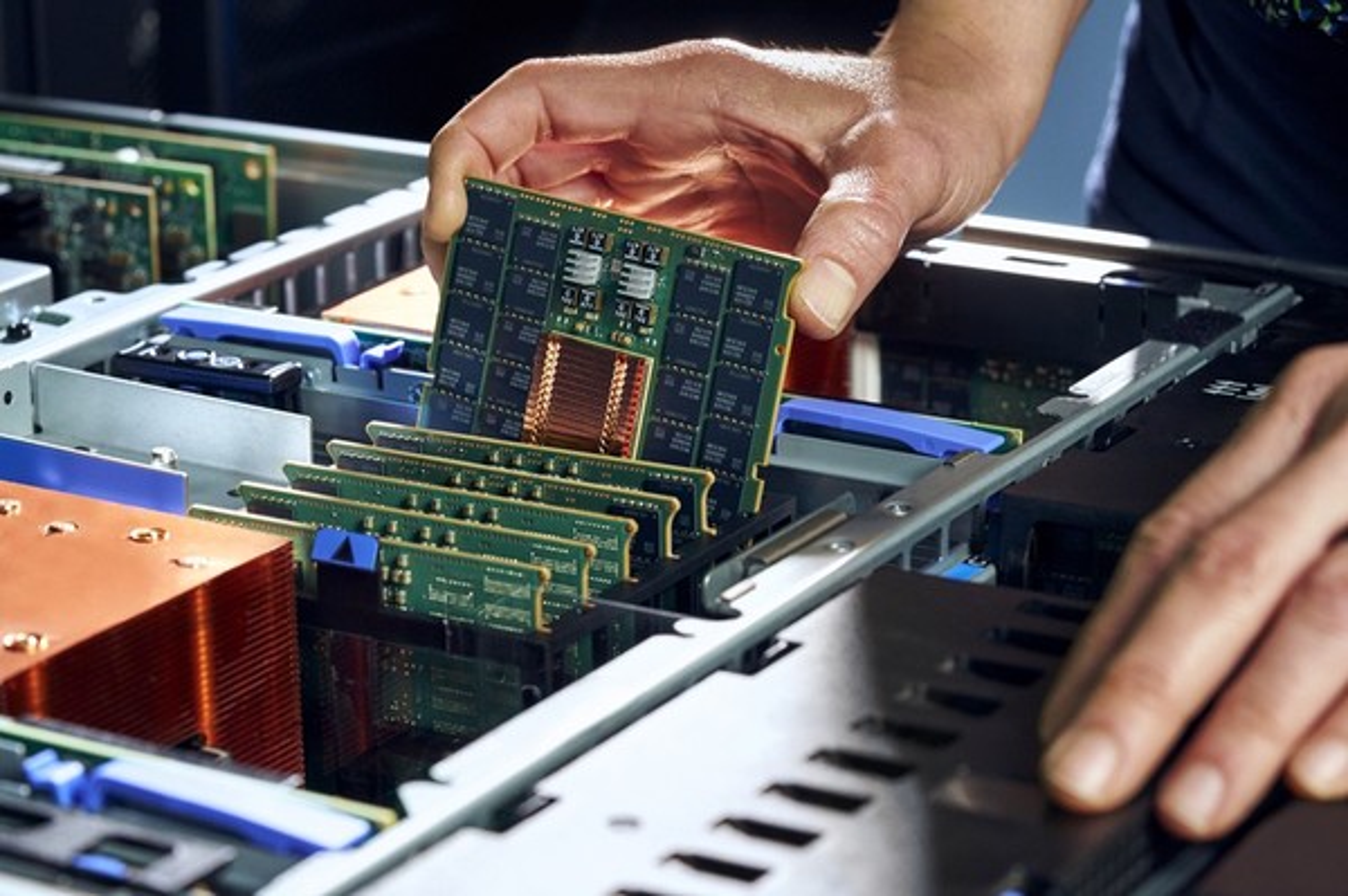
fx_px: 3367
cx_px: 674
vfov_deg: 15.2
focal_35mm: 90
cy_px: 448
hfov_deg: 22.6
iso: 3200
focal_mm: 90
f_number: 9
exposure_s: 1/4
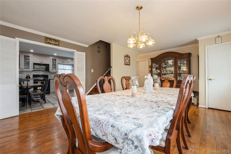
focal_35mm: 14
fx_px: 90
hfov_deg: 104.3
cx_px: 116
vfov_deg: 81.2
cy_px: 77
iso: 400
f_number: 11
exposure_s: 1/10
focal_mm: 14
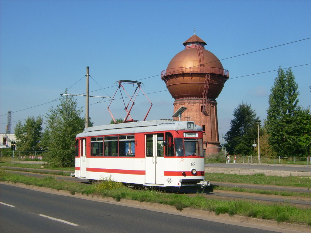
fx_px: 494
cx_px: 156
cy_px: 116
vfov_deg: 26.6
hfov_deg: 34.9
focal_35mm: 55
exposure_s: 1/420
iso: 50
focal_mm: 9.16
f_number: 7.1
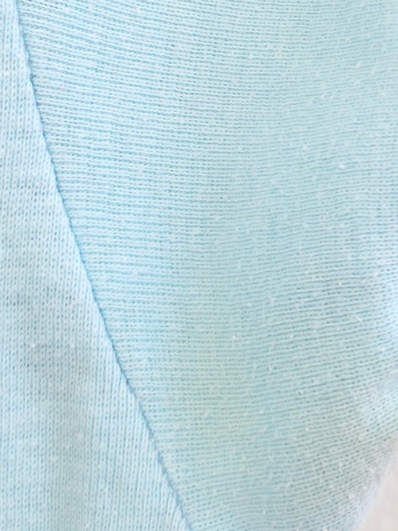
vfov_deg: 22.4
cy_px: 37
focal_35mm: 85
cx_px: 313
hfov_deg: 17.2
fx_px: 1303
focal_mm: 5.4
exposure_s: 1/120
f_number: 1.8
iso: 100
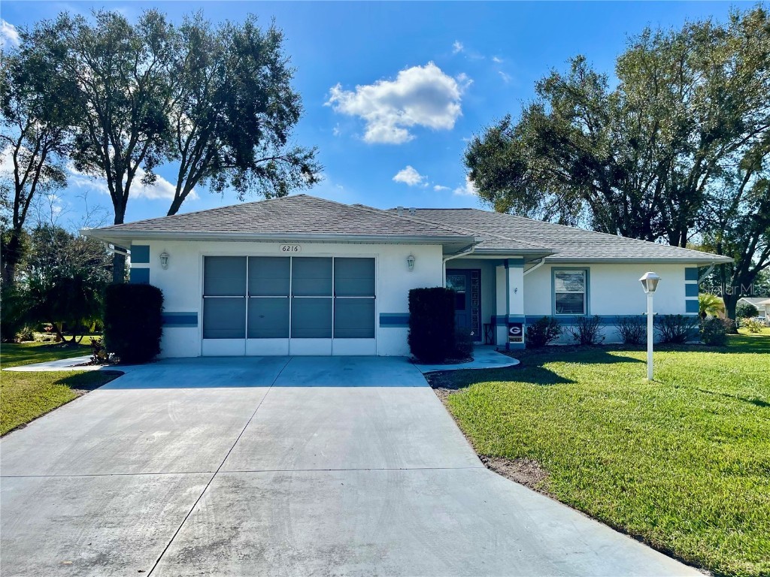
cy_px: 288
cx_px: 385
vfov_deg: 53.1
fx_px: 578
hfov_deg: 67.3
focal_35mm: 26
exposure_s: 1/6579
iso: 32
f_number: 1.6
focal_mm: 5.1
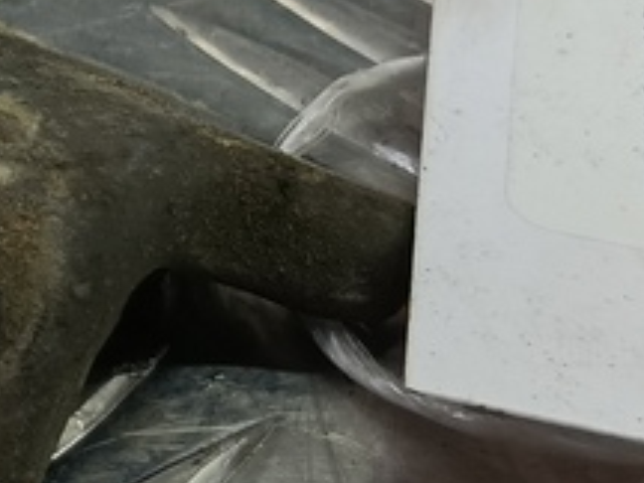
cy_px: 143
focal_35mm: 109
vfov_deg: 13.6
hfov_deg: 16.6
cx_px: -283
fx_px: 2028
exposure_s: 1/50
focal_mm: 4.11
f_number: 1.6
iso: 105
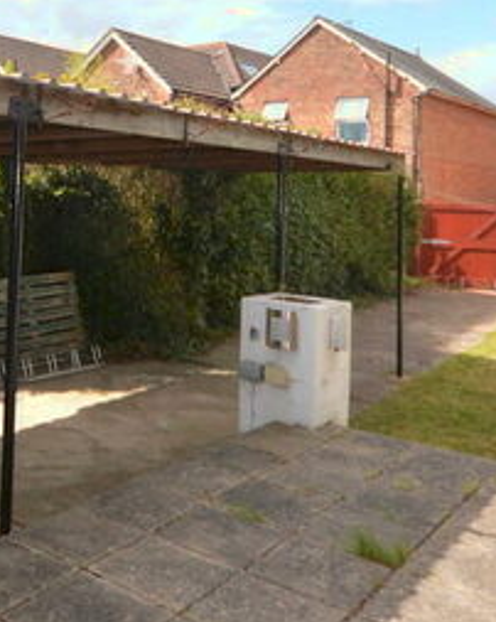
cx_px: 103
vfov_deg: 45.3
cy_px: 157
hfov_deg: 36.9
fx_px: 716
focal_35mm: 39
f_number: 6.3
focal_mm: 10
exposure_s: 1/160
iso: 100
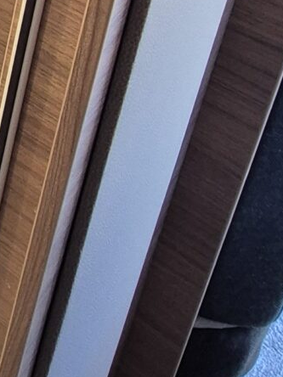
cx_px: -255
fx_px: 818
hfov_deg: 16.0
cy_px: -284
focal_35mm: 75
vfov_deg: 19.8
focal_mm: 2.2
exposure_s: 1/50
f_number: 2.2
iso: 200
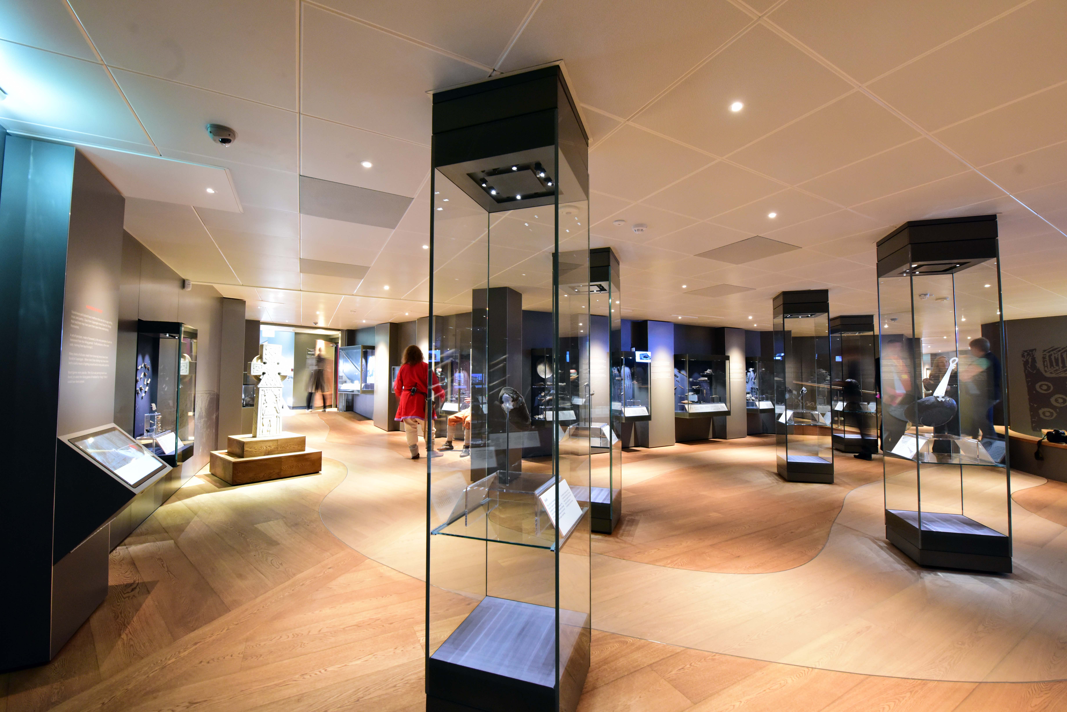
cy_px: 356
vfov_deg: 81.2
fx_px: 415
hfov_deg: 104.2
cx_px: 534
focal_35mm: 14
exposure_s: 1/2.5
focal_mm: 14
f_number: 7.1
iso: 3200
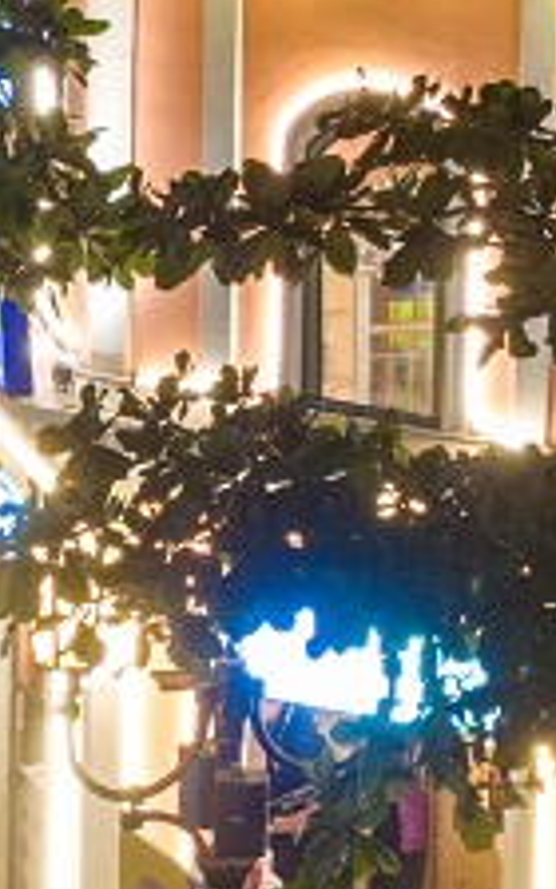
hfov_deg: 3.1
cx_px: -528
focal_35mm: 416
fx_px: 10086
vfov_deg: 5.1
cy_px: 470
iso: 100
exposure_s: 1/5
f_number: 2.8
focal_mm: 19.35
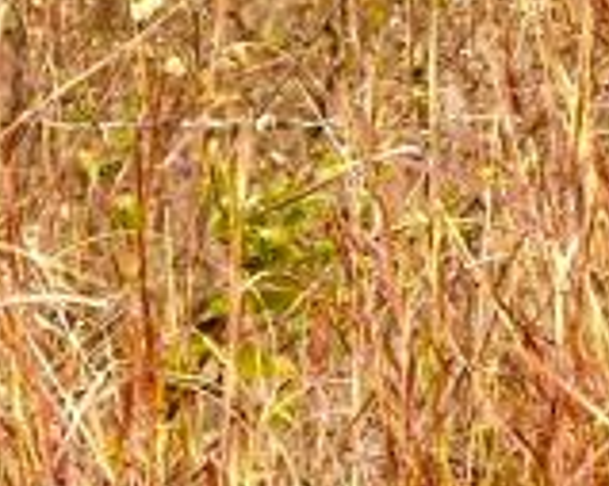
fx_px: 6106
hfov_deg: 5.7
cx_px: 21
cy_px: 314
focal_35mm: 339
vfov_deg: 4.6
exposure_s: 1/200
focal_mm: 50
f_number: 5
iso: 125
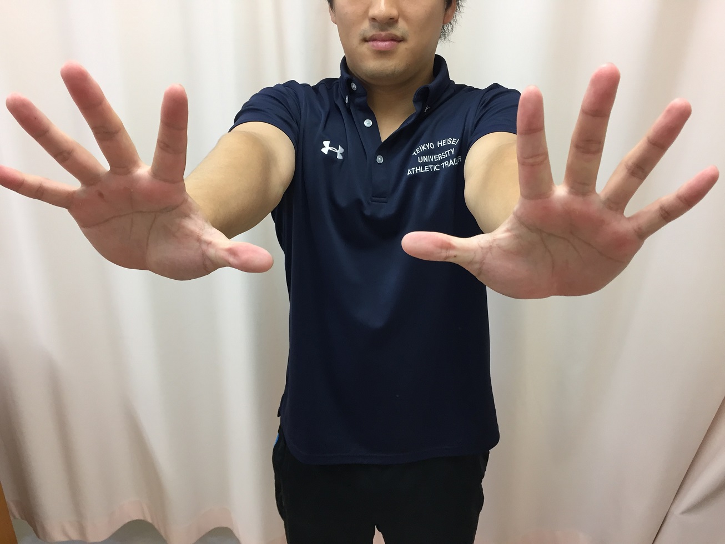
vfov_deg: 48.2
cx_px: 362
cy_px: 272
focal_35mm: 29
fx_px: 607
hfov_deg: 61.7
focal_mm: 4.15
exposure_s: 1/33
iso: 50
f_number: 2.2
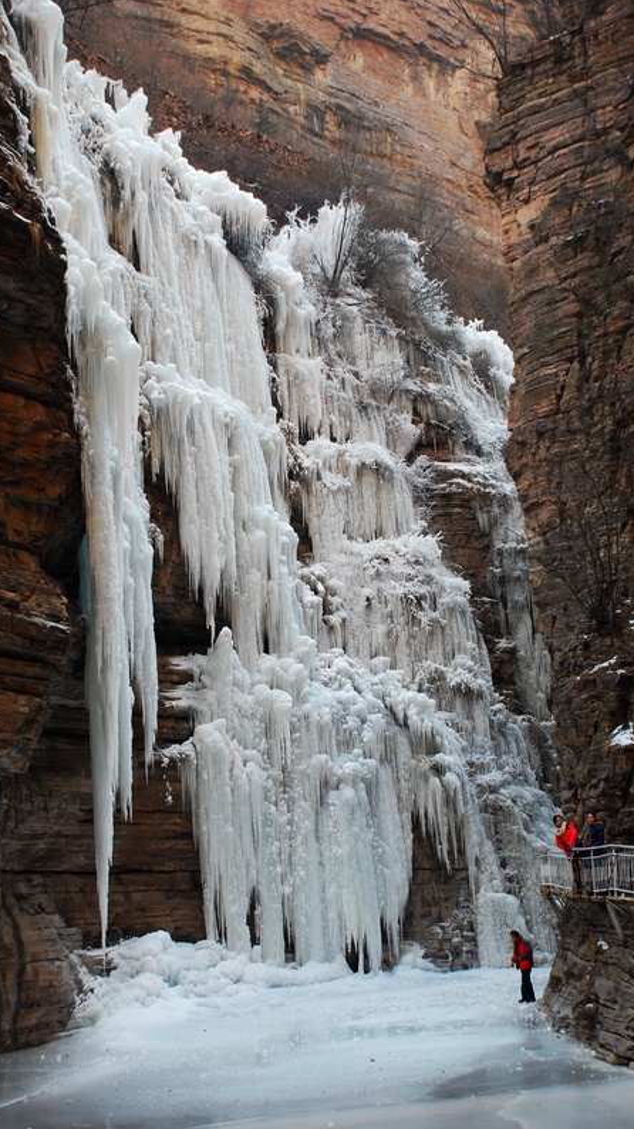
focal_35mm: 56
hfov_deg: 21.6
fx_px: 1661
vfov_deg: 37.5
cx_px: 280
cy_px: 563
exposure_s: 1/80
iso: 200
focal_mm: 35
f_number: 4.5
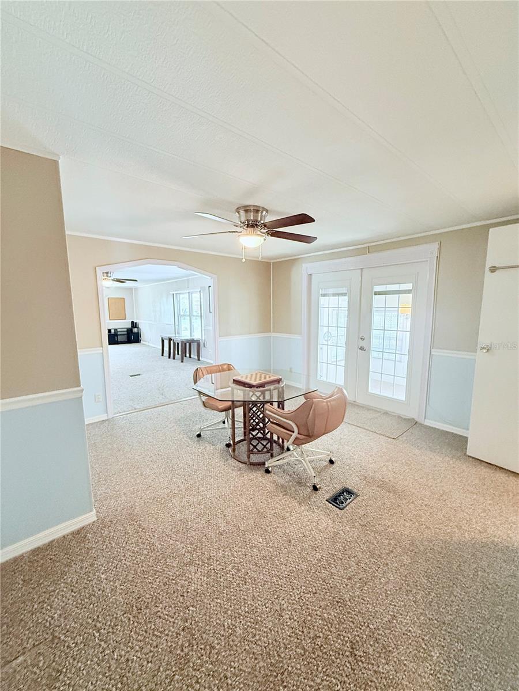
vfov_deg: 102.1
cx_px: 260
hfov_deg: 85.7
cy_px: 346
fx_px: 280
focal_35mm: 14
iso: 500
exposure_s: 1/60
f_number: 2.2
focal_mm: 2.22
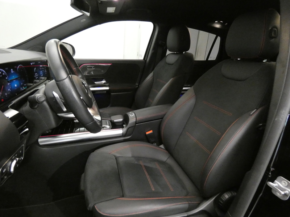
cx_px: 145
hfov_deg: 81.7
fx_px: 168
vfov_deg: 66.0
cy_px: 108
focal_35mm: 20
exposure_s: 1/25
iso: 1600
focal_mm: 3.6
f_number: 2.8
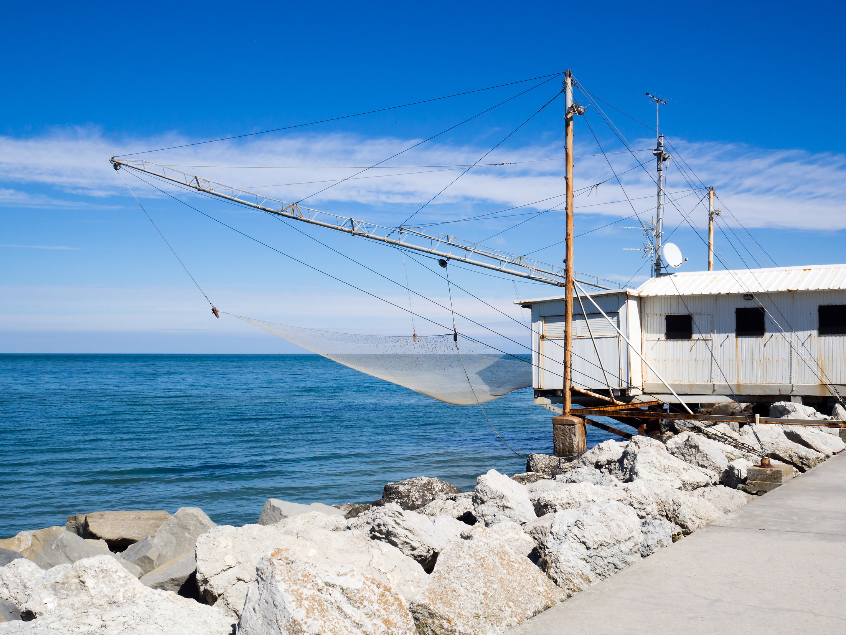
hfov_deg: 50.1
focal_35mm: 37
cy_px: 318
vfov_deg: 38.7
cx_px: 422
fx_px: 904
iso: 200
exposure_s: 1/640
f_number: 10
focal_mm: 17
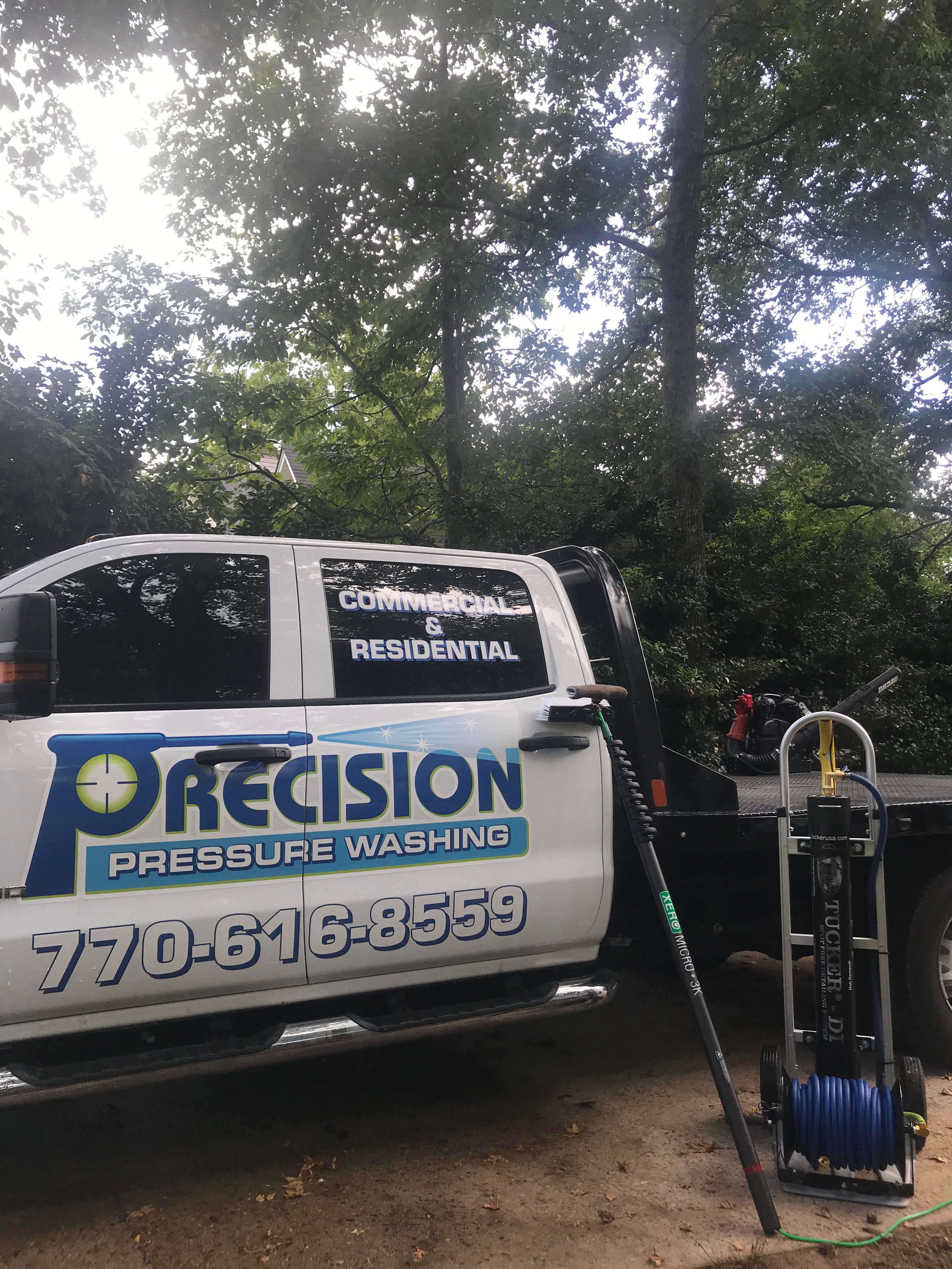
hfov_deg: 49.7
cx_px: 476
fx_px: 1027
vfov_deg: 63.4
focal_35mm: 28
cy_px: 634
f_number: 1.8
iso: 20
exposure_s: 1/287
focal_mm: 3.99
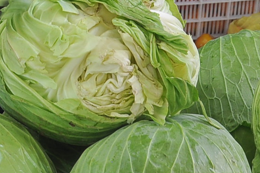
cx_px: 24
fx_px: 865
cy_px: -105
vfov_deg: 10.9
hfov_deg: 16.9
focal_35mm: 120
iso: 200
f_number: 3.8
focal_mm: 21
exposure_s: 1/30
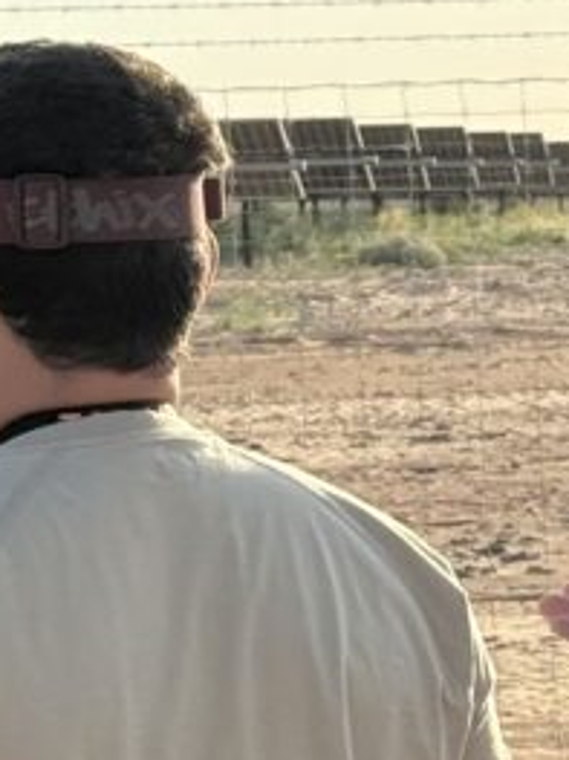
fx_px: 4804
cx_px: 705
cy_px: 916
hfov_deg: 6.7
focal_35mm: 219
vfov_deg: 8.9
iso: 100
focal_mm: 6.76
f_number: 1.78
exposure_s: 1/2762
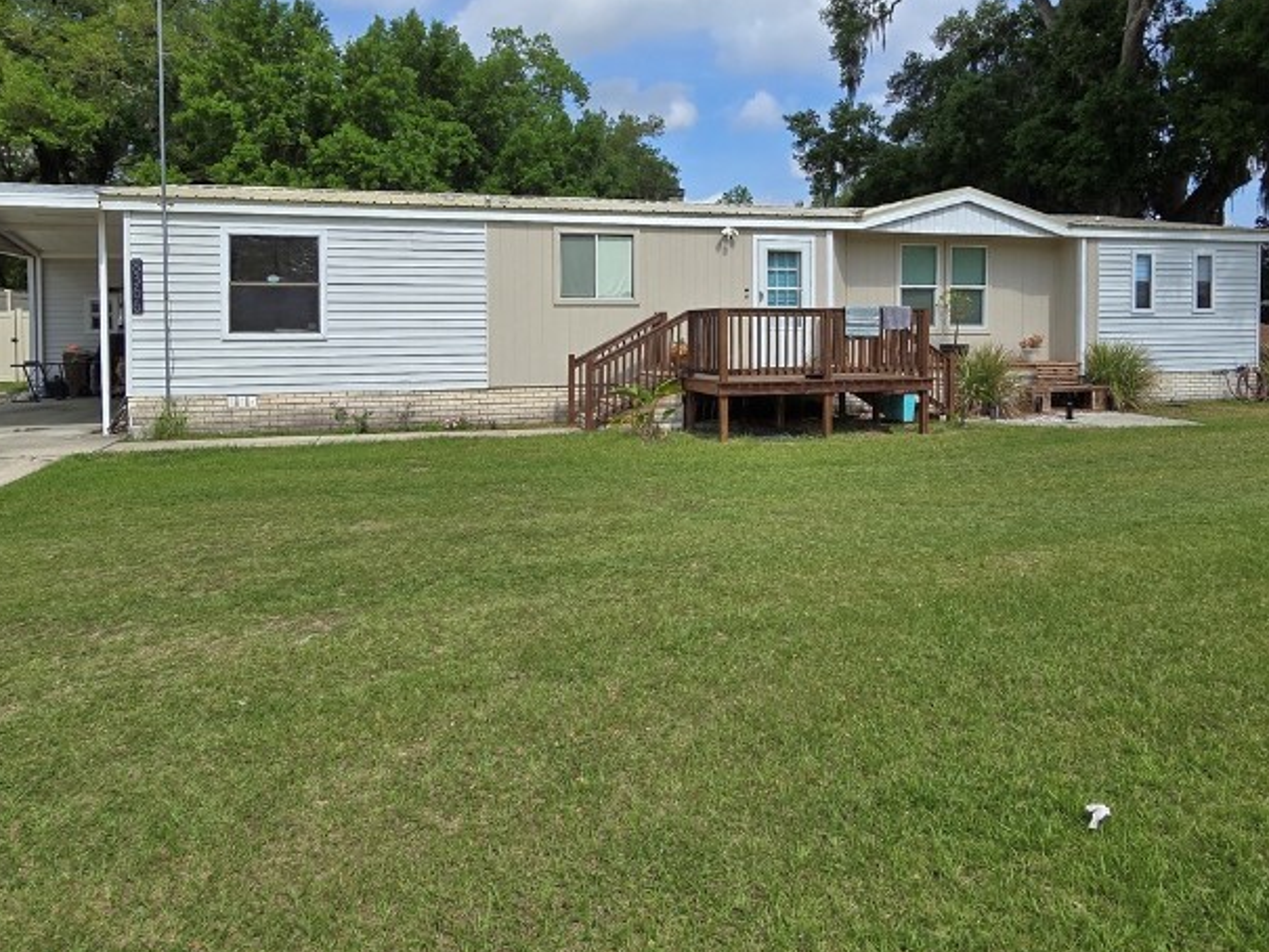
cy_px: 344
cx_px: 631
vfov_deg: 60.1
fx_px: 807
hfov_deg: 76.4
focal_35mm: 22
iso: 50
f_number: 2.2
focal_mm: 2.2
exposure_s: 1/3134
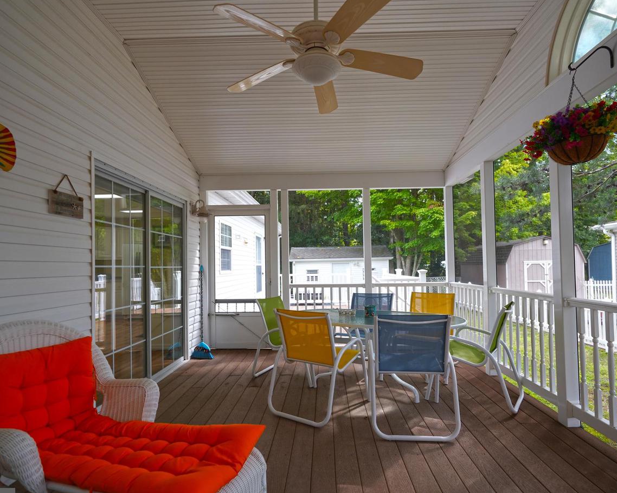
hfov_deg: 83.3
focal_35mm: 19
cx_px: 321
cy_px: 256
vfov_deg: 70.8
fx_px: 347
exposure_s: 1/160
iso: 320
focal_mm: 16
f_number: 4
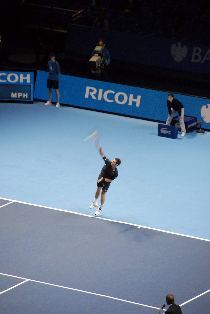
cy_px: 157
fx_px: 2617
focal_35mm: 300
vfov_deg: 6.9
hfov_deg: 4.6
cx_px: 105
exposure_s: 1/80
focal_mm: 200
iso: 1000
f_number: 5.6
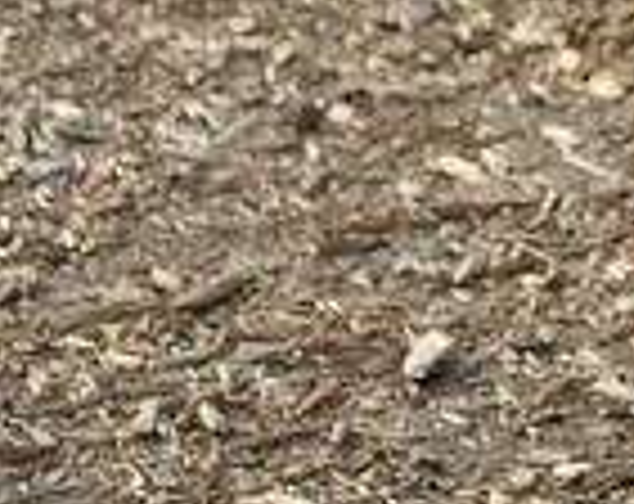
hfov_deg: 8.5
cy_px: -1010
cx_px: 1421
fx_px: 3967
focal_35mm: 212
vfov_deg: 6.6
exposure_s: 1/800
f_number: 4.5
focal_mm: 31
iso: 100
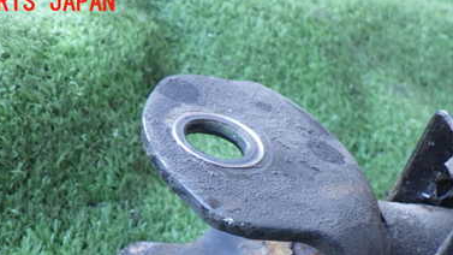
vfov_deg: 19.7
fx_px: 709
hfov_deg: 35.4
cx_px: 257
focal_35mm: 59
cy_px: 259
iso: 320
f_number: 3.8
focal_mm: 6.1
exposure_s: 1/50
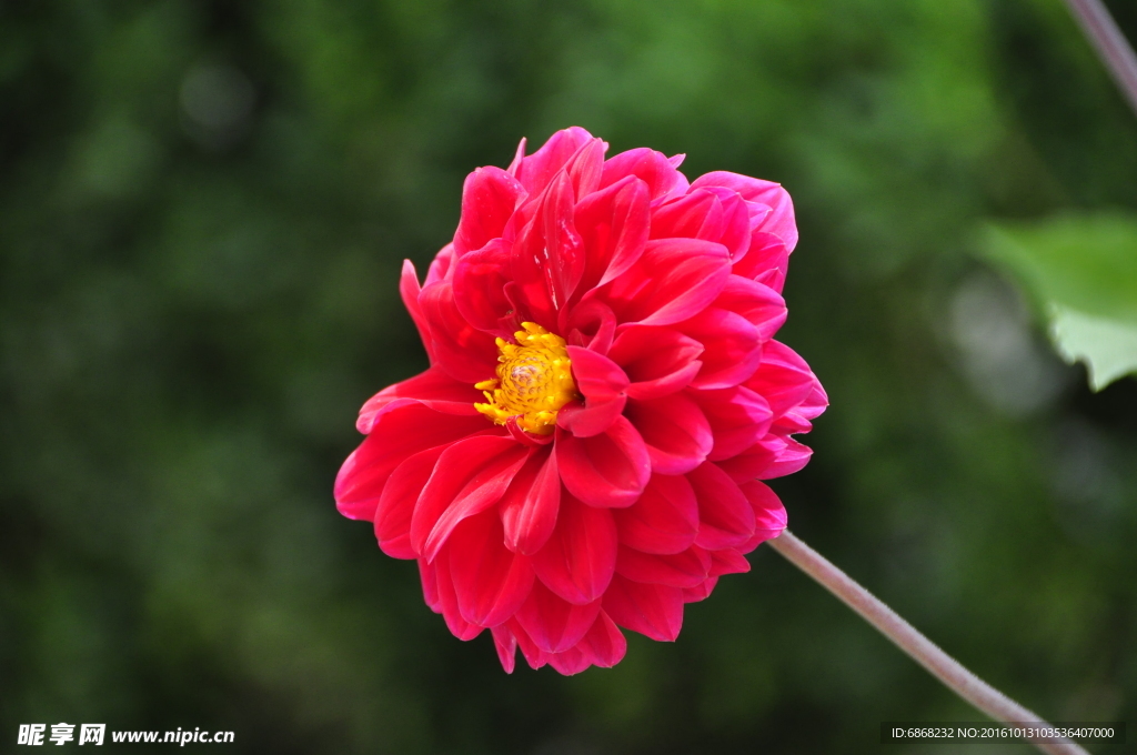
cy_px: 378
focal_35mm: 300
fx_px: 9463
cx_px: 568
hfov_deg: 6.9
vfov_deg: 4.6
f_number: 5.6
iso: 1000
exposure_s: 1/1000
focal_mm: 200
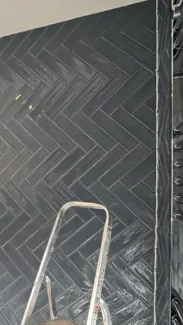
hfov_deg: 32.6
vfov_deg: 62.5
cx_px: -23
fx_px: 268
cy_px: 178
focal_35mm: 31
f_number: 2.2
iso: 250
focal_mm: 2.22
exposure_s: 1/99
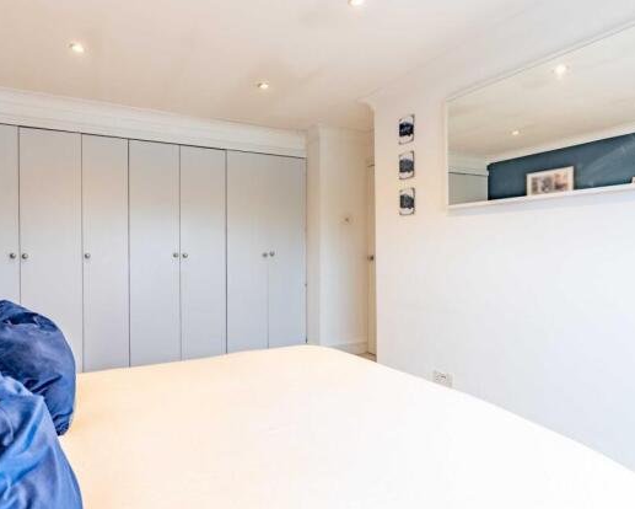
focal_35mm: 19
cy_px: 248
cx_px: 258
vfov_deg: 70.9
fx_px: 357
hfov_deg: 82.4
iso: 1000
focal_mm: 16
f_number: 8
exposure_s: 1/320
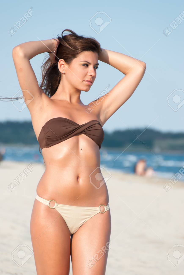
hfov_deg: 4.6
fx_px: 2294
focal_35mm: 300
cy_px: 138
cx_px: 92
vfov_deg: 6.9
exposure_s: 1/640
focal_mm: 200
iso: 100
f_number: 5.6
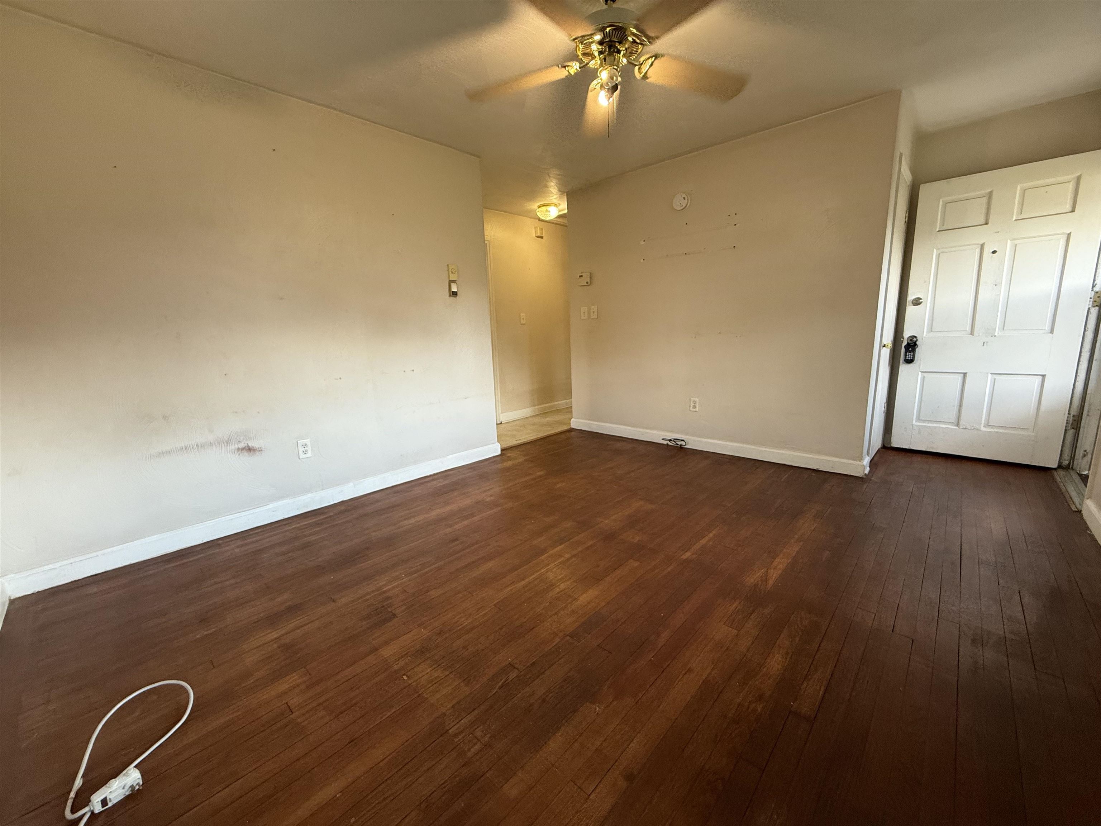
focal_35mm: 14
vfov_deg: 85.7
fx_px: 445
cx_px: 550
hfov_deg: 102.1
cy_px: 413
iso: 200
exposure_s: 1/60
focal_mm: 2.22
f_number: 2.2
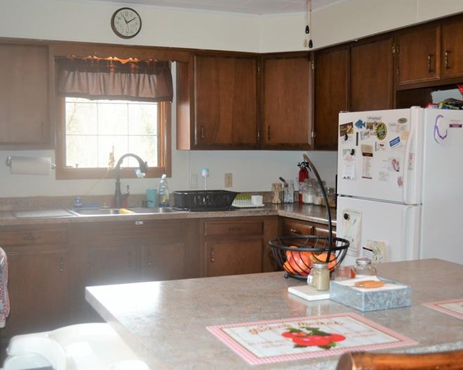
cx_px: 214
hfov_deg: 38.8
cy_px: 185
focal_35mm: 48
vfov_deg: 31.4
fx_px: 657
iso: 400
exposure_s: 1/60
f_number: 4.5
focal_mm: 28
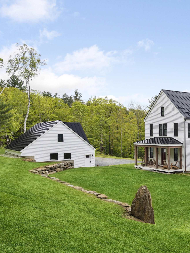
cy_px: 144
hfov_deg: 32.7
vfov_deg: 46.8
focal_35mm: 40
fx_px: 292
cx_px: 197
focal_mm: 23.5
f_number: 8
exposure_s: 1/200
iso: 250
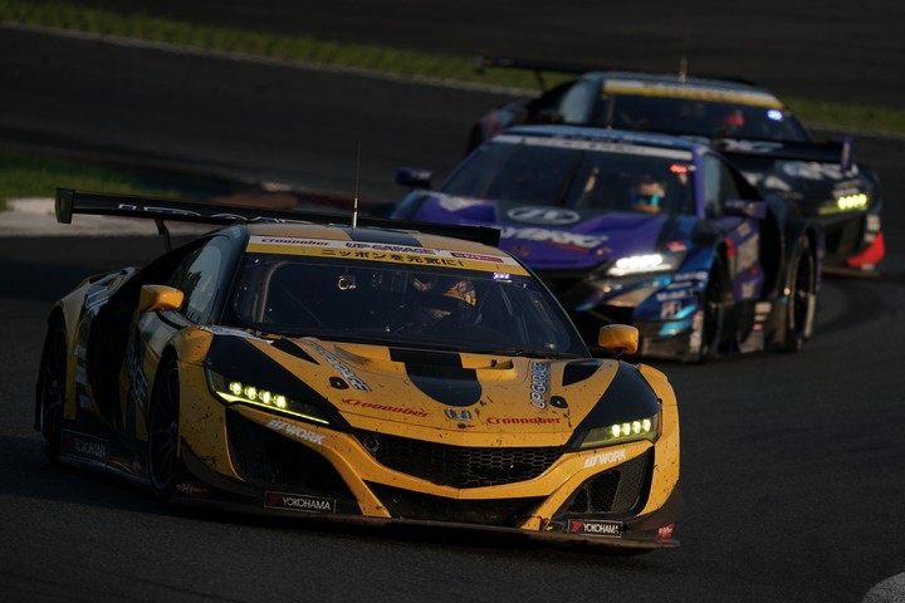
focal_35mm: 600
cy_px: 302
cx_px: 452
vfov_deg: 2.3
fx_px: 15082
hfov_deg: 3.4
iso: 200
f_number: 6.3
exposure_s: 1/800
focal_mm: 600
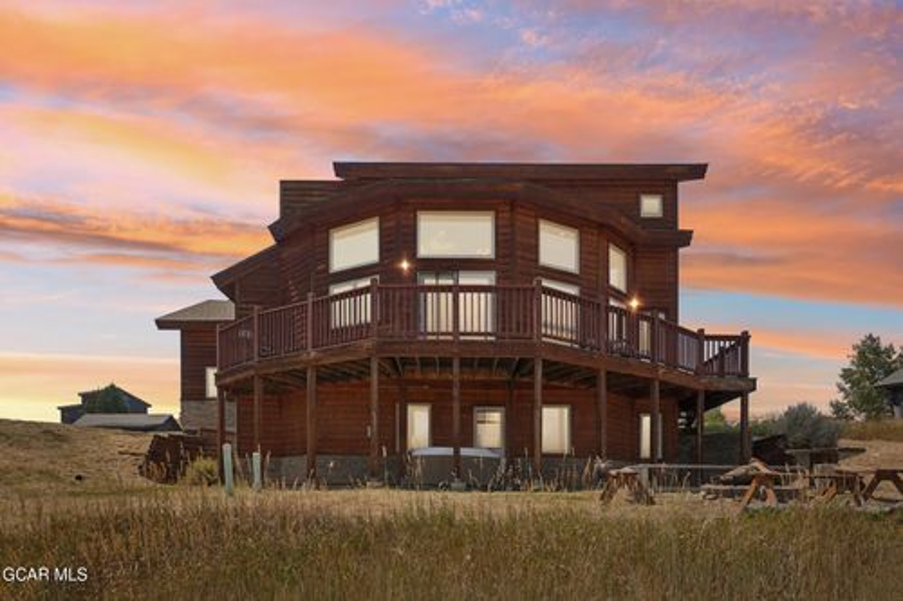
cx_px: 452
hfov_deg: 81.2
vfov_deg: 59.5
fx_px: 527
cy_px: 300
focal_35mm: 21
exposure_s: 1/250
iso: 100
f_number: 8
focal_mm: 14
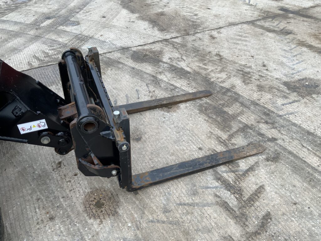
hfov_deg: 61.7
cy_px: 120
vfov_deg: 48.2
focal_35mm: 29
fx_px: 269
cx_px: 160
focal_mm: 3
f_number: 1.8
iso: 16
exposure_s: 1/172
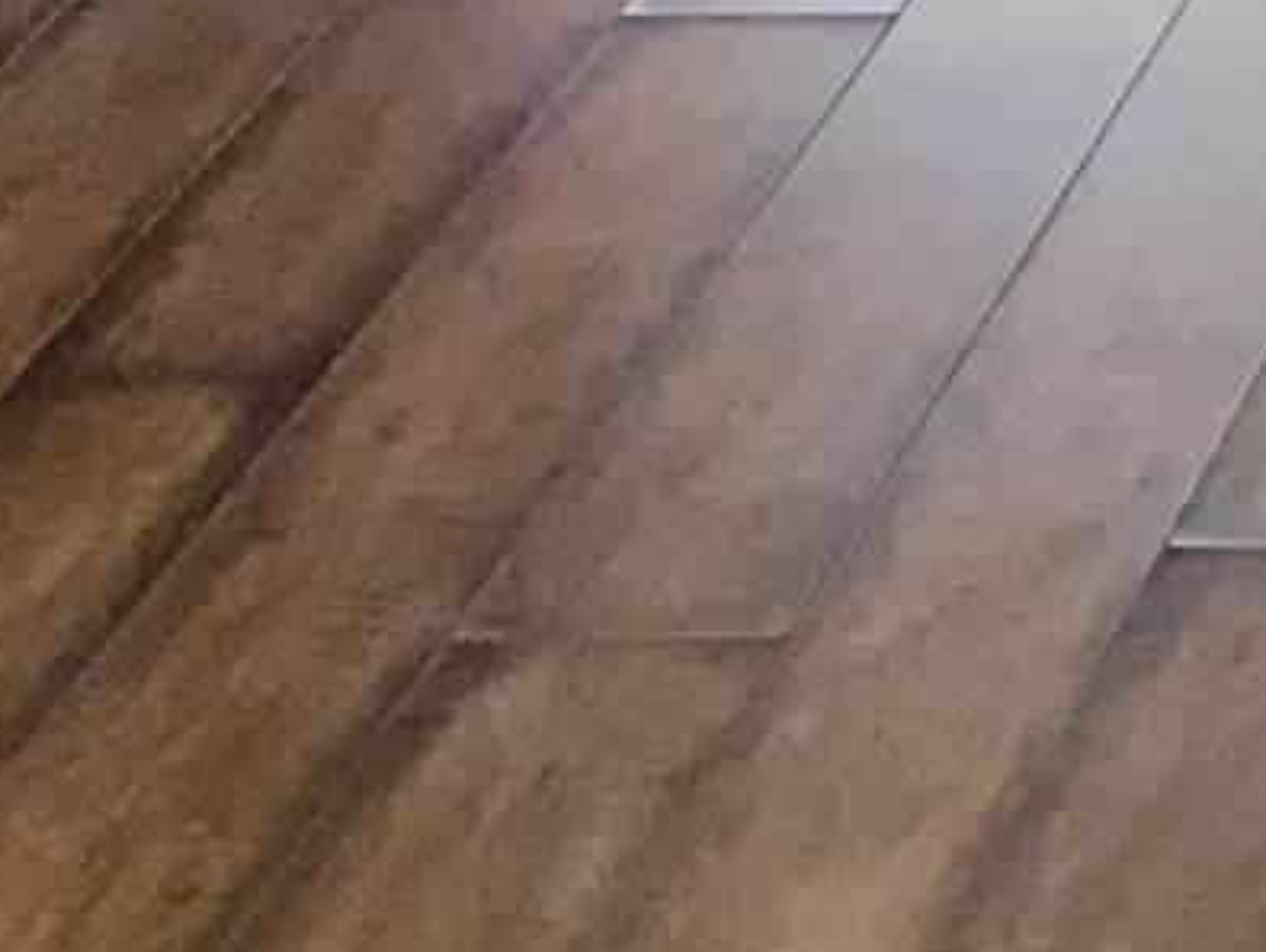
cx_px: 3644
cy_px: -1651
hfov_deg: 8.4
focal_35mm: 202
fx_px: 7394
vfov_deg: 6.8
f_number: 1.8
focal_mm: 4.25
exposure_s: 1/60
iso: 32
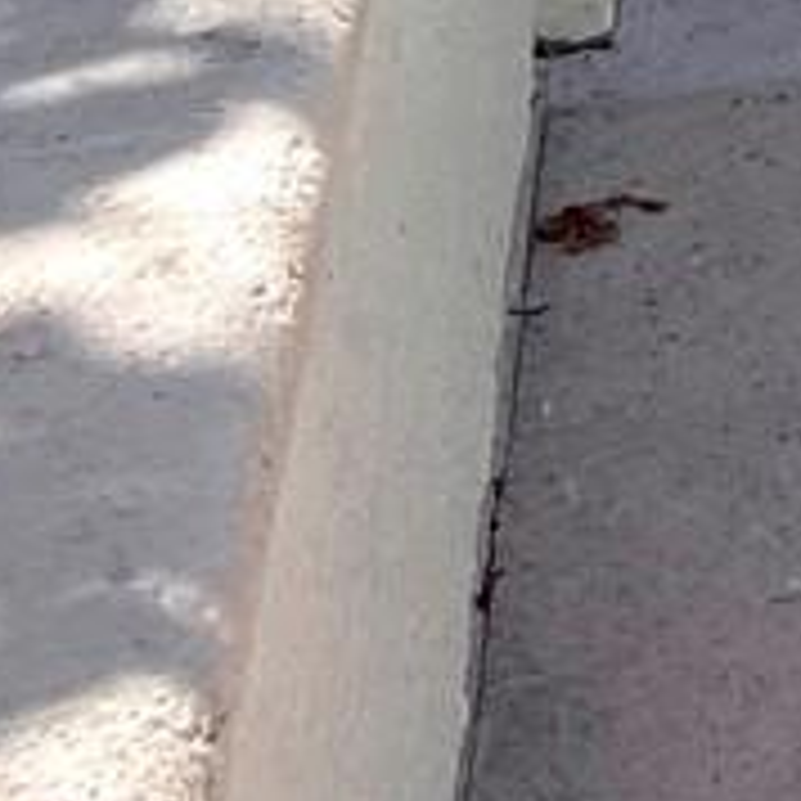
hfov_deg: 8.0
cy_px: -1413
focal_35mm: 206
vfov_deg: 7.6
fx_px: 5393
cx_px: 1773
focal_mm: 5.7
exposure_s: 1/4831
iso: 50
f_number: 1.5
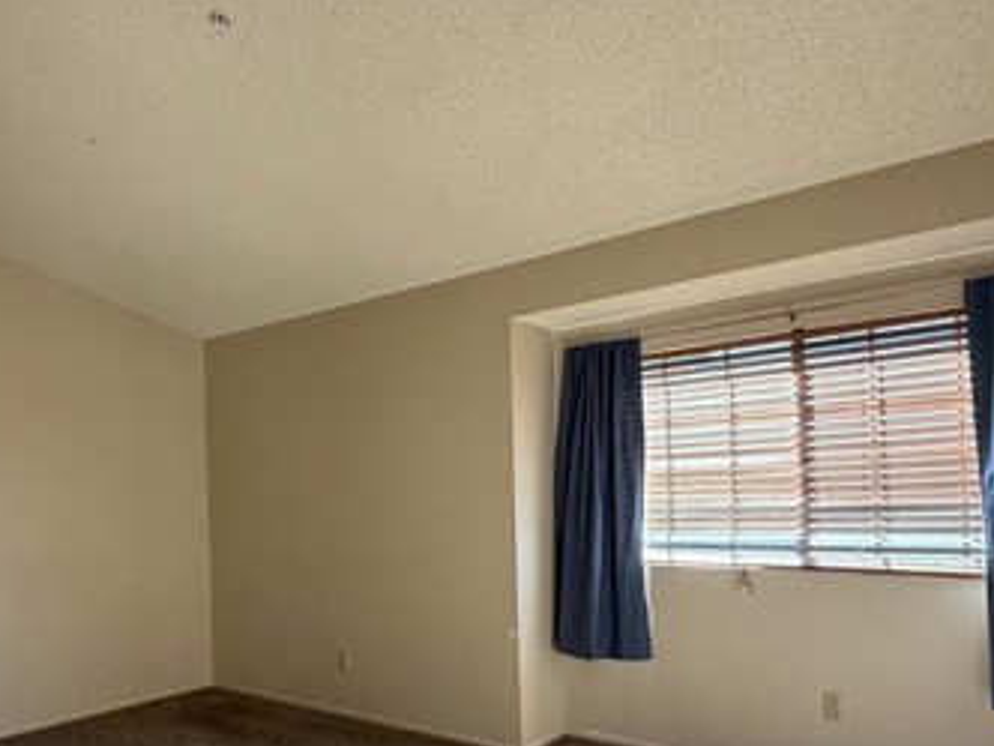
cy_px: 494
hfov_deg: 64.2
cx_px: 359
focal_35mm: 27
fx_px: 775
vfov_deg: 50.5
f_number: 2.2
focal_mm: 2.22
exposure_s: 1/121
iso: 200
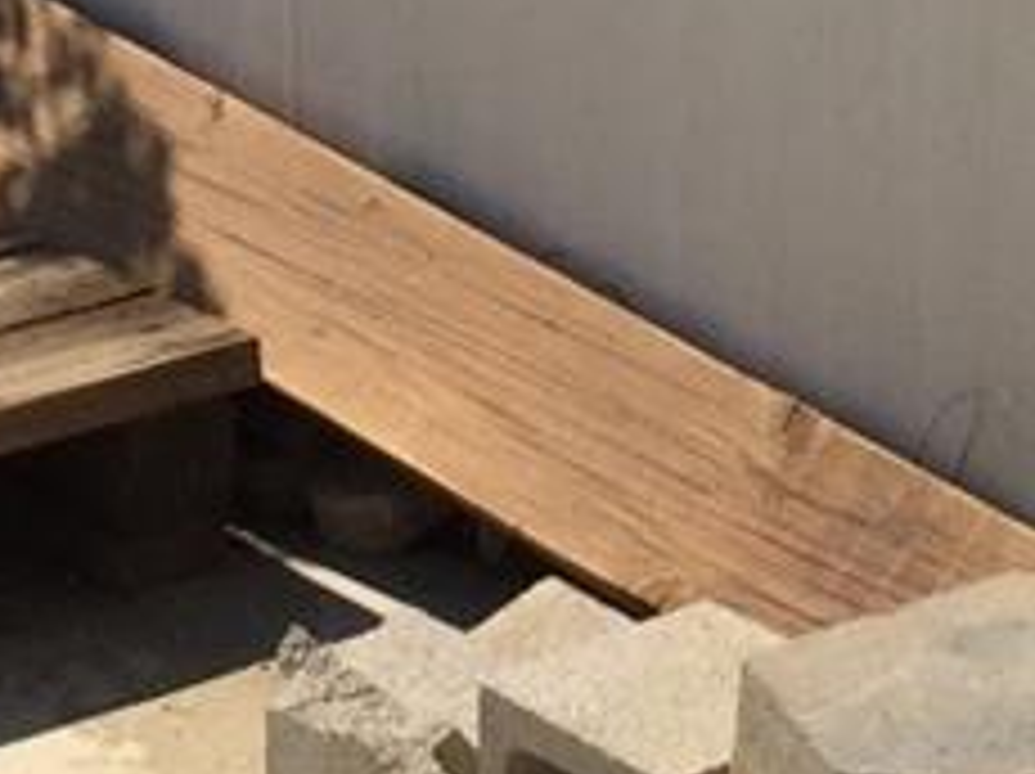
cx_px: 814
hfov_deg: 10.4
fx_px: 5645
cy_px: -756
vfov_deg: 7.5
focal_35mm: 189
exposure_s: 1/3049
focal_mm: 4.15
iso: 32
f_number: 2.2
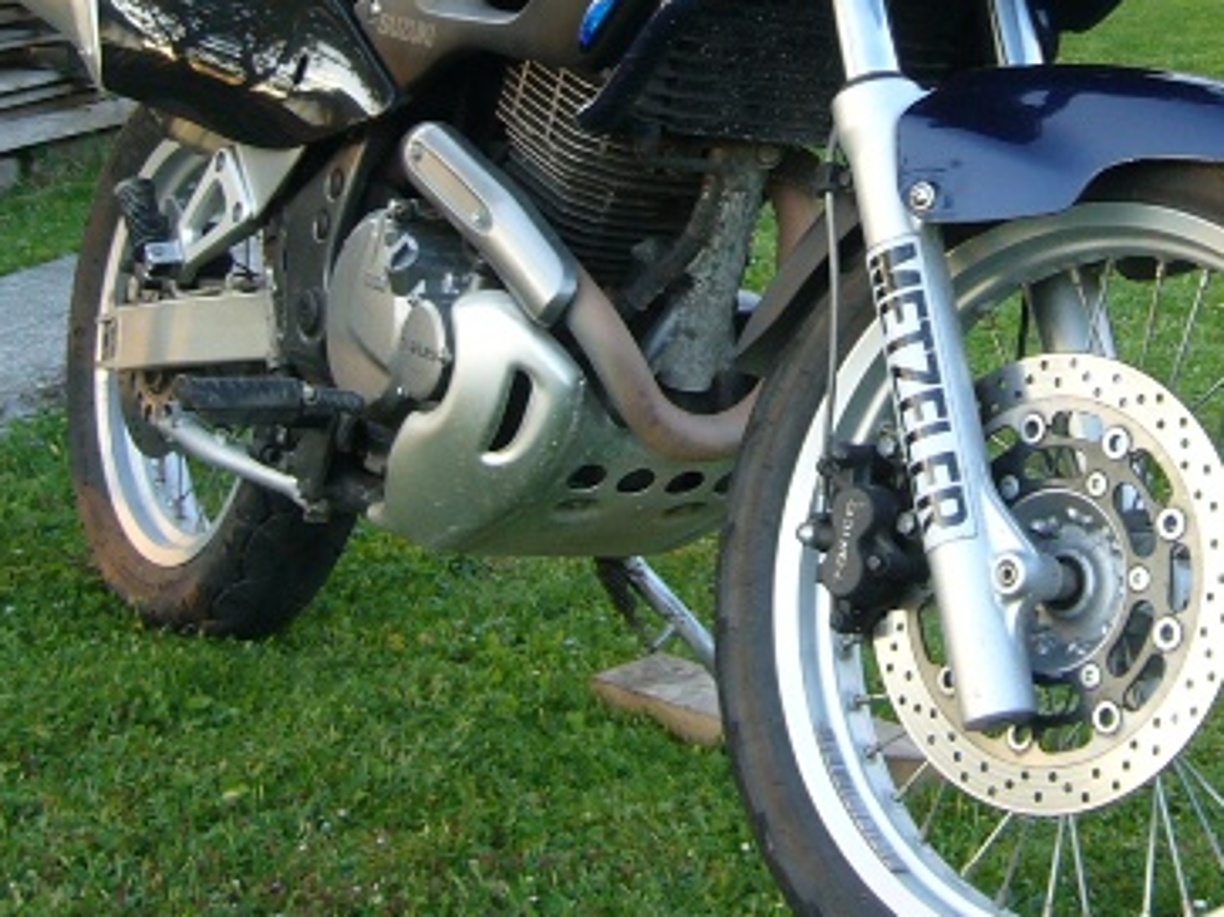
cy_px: 13
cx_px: 877
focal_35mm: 82
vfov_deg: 17.6
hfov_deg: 23.7
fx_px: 2899
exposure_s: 1/40
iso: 80
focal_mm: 5.8
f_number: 2.8
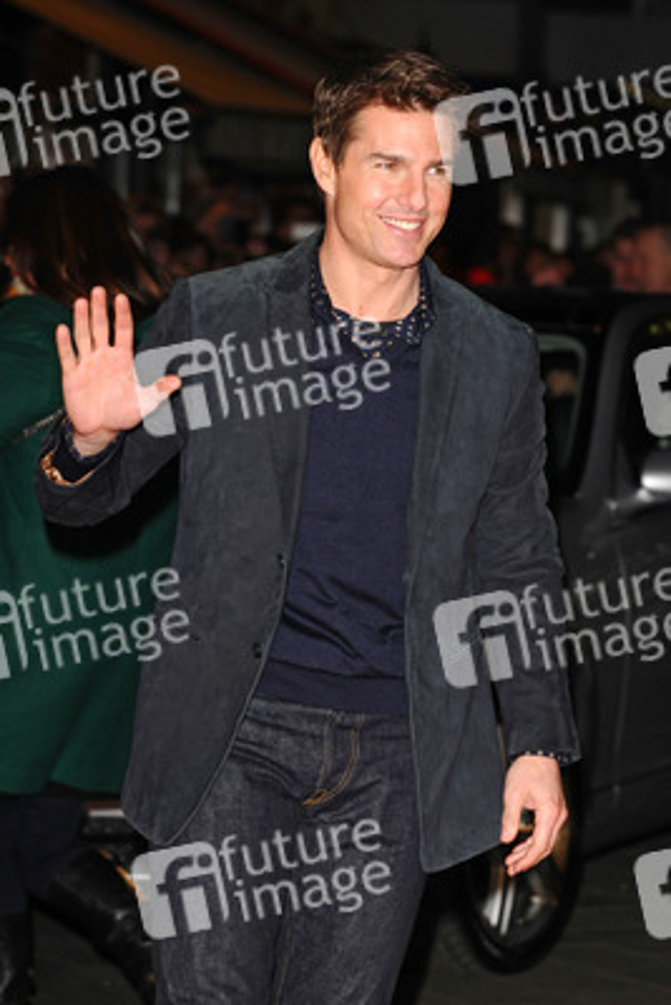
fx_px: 3603
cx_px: 336
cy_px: 502
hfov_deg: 10.6
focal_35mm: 129
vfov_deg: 15.9
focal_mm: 86
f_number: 4.5
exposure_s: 1/200
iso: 320
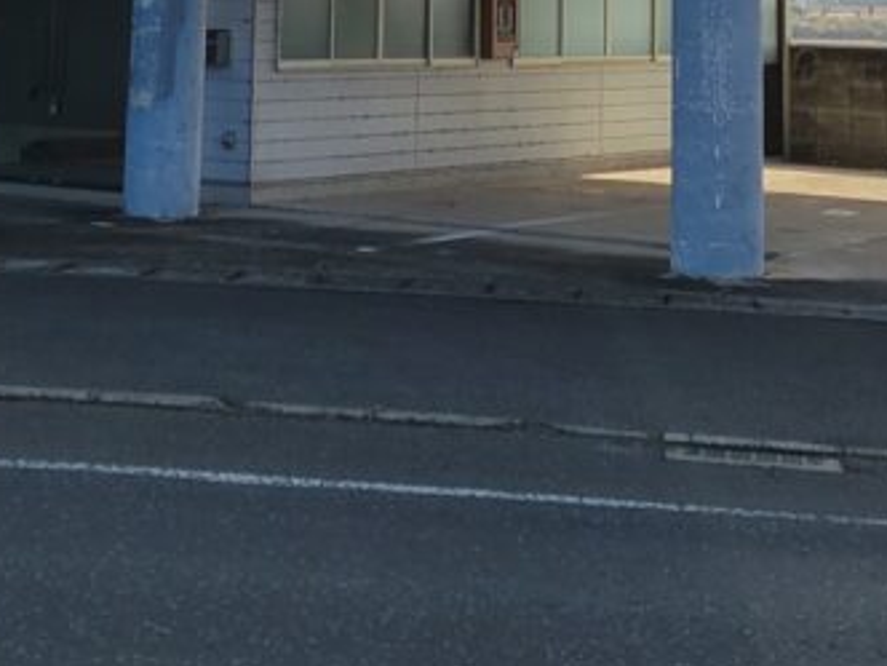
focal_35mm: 94
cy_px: -342
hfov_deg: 20.9
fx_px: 2409
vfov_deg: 14.6
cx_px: 411
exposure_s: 1/1957
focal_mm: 5.4
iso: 40
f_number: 1.8
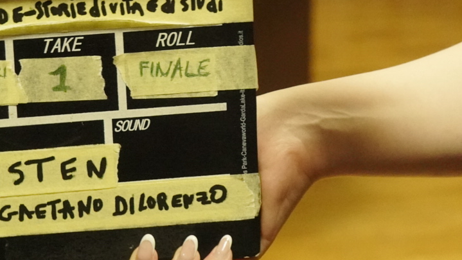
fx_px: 2684
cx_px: 350
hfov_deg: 9.8
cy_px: -51
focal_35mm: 219
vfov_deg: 5.5
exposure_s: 1/100
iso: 6400
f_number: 5.6
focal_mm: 62
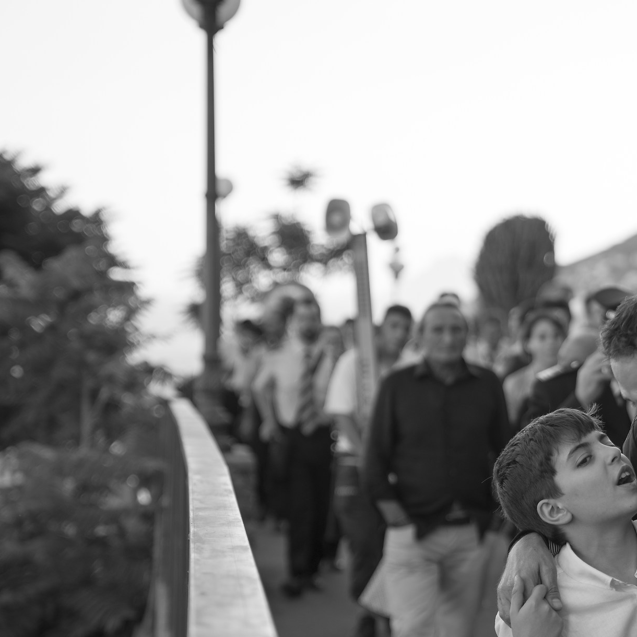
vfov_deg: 14.9
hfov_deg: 14.7
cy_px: 363
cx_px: 599
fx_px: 2436
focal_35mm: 117
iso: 200
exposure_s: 1/400
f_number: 2.8
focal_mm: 70
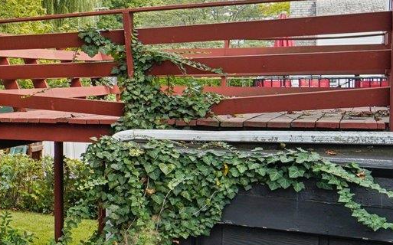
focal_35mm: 57
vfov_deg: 22.7
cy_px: 93
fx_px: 610
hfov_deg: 21.1
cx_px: -339
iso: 400
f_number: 8
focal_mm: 14
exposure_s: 1/125
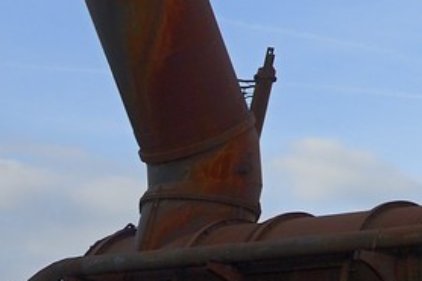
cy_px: -126
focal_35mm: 138
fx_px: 1617
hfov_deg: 11.0
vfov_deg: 9.7
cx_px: 1173
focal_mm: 24
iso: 400
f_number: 13
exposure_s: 1/200
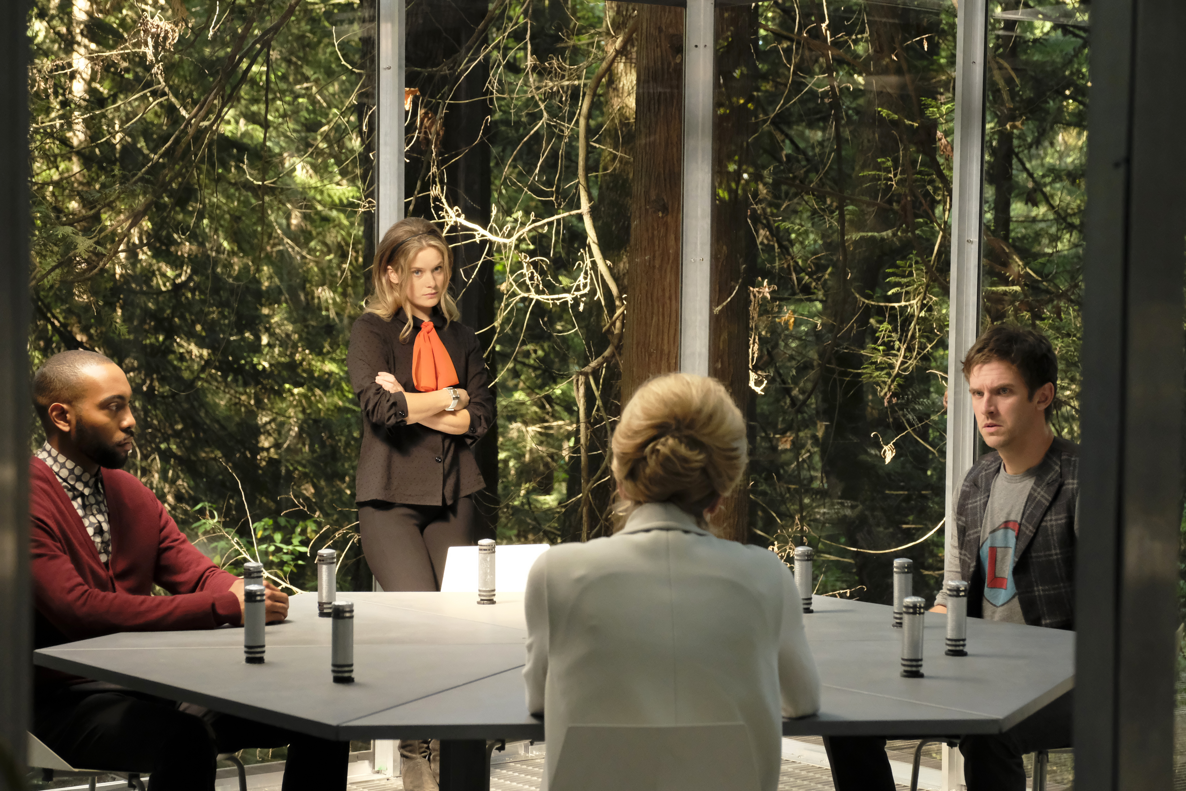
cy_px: 396
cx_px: 593
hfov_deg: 27.0
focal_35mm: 75
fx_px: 2471
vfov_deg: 18.2
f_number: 5.6
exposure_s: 1/200
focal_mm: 50
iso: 6400
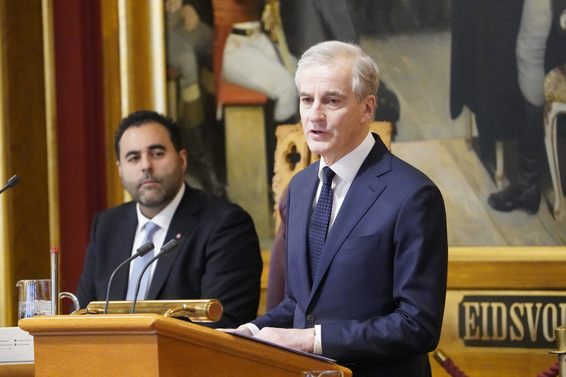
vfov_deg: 4.6
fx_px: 4716
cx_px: 283
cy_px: 188
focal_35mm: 300
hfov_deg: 6.9
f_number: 4
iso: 10000
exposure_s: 1/250
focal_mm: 200
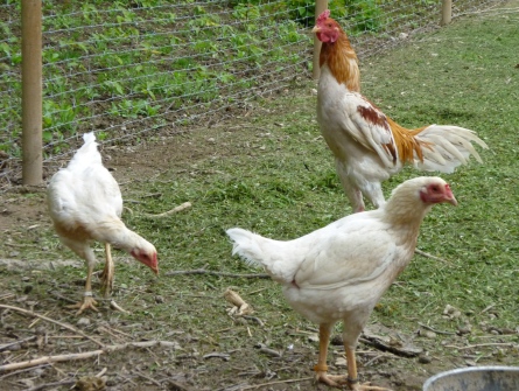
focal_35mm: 97
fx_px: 1456
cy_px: 196
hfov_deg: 20.2
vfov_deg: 15.3
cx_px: 260
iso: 320
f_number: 5.2
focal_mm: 17.5
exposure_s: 1/100
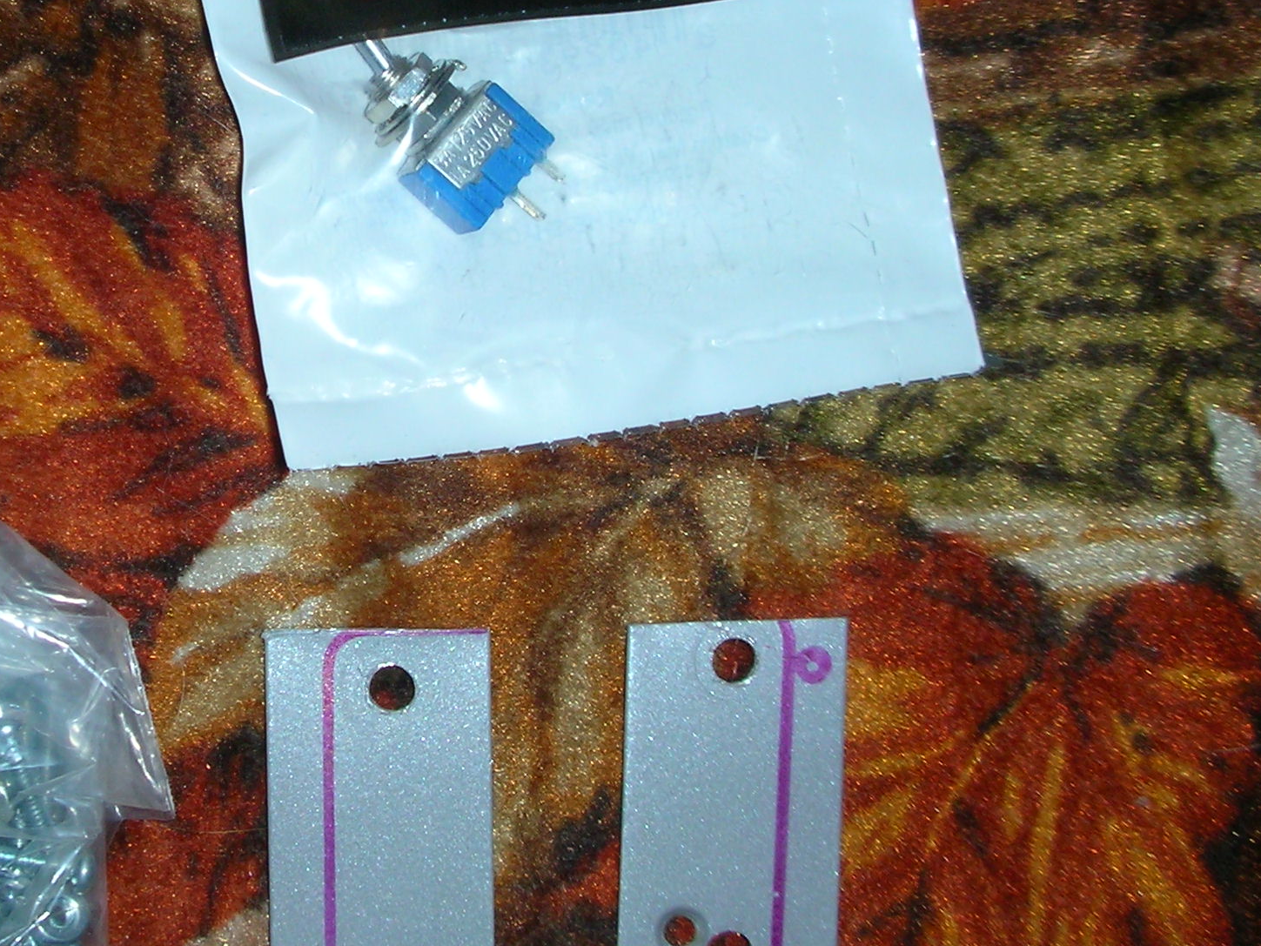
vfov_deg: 21.4
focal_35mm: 68
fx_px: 2477
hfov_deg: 27.9
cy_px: 208
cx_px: 215
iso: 50
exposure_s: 1/60.1
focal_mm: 5.8
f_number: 3
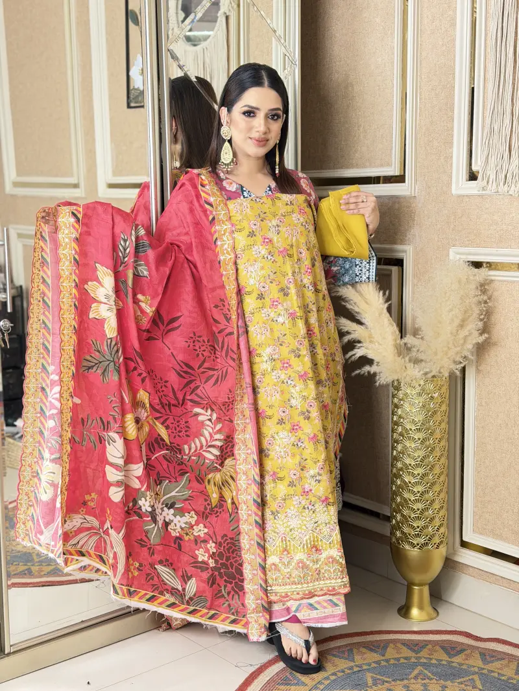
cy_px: 346
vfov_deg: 39.6
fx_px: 959
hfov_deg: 30.3
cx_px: 260
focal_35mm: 48
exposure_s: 1/50
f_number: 1.78
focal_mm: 6.76
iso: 100
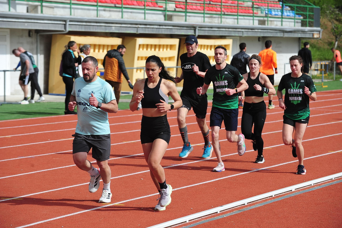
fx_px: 1424
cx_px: 171
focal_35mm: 150
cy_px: 114
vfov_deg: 9.1
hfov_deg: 13.7
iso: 320
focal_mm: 150
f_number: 7.1
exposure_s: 1/1250
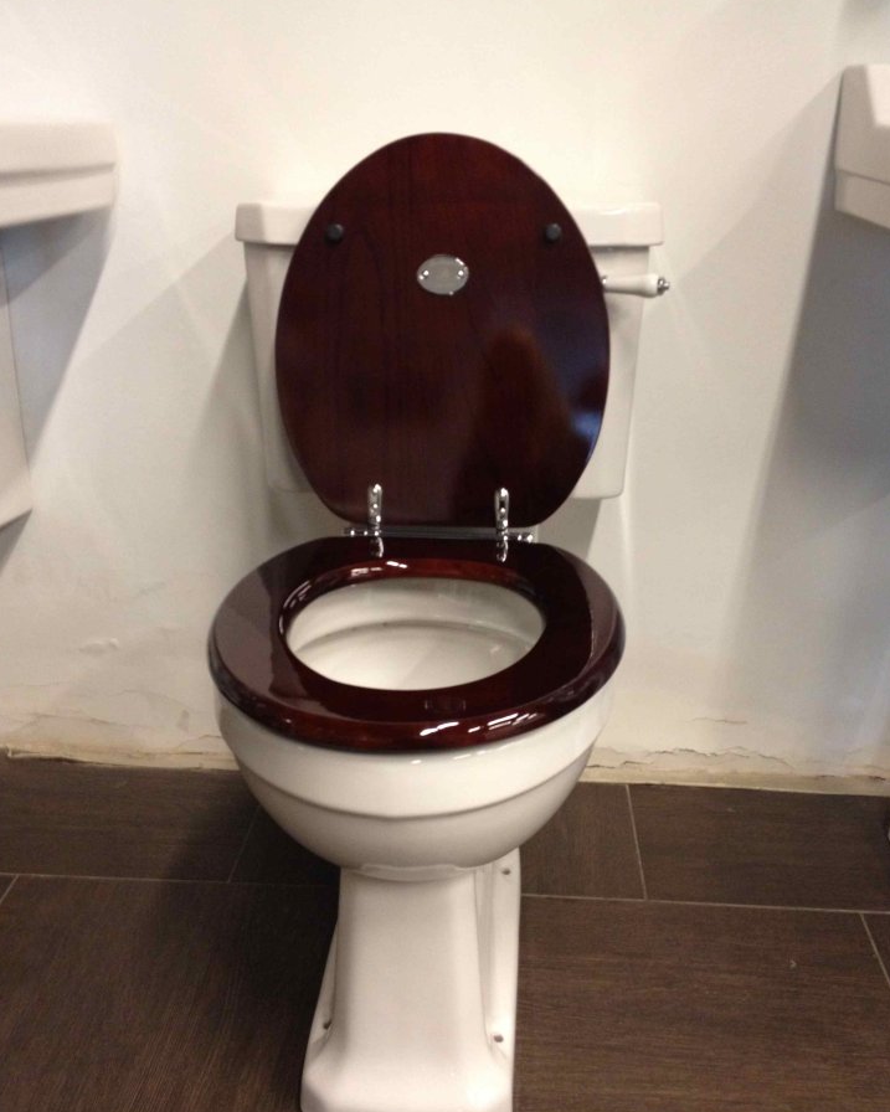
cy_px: 593
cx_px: 442
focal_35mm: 37
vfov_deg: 49.0
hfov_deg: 40.1
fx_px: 1218
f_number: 2.4
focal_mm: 4.28
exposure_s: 1/20
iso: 160
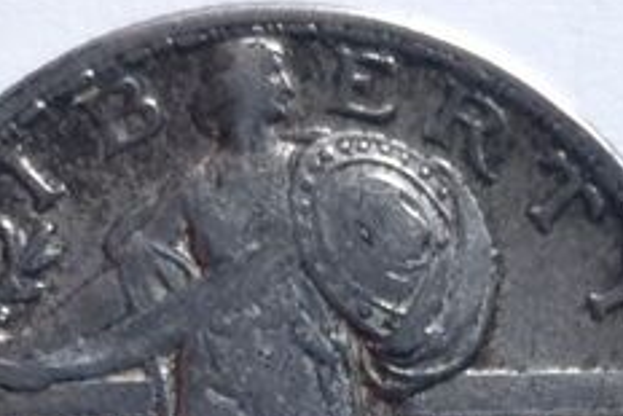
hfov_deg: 35.5
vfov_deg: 22.7
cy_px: 467
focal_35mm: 56
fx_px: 970
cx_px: 252
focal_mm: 4.3
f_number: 1.5
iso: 250
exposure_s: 1/34
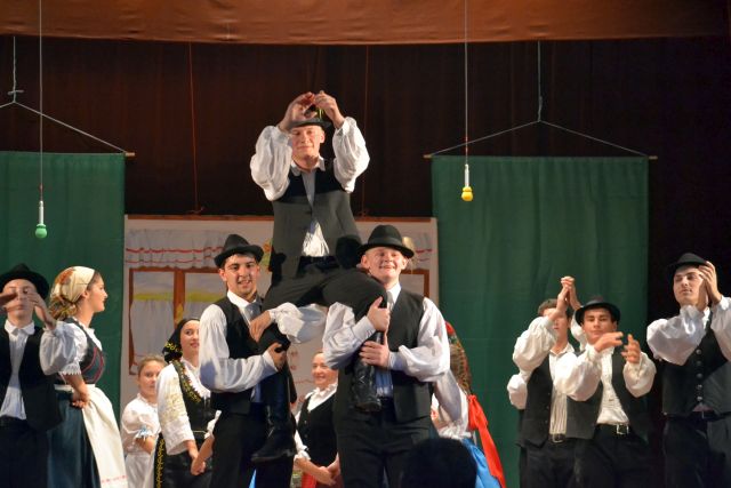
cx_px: 366
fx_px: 2803
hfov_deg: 14.9
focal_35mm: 138
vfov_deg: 9.9
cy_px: 244
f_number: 4.5
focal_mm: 92
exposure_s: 1/125
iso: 3200
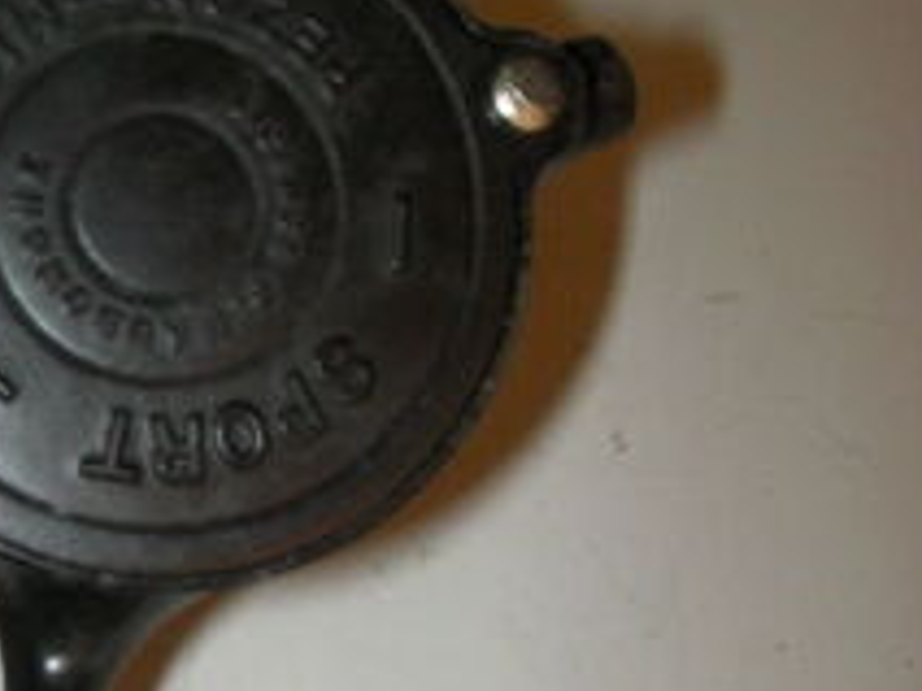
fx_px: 2291
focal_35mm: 86
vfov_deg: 17.1
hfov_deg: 21.7
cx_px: -61
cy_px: 482
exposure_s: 1/30
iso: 200
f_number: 5.6
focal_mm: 6.3
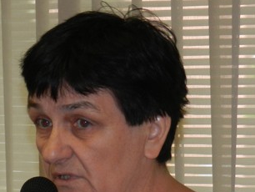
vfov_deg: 3.9
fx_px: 2794
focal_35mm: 379
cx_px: 52
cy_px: 234
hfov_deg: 5.2
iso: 220
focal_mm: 25.7
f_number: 5.1
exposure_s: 1/30
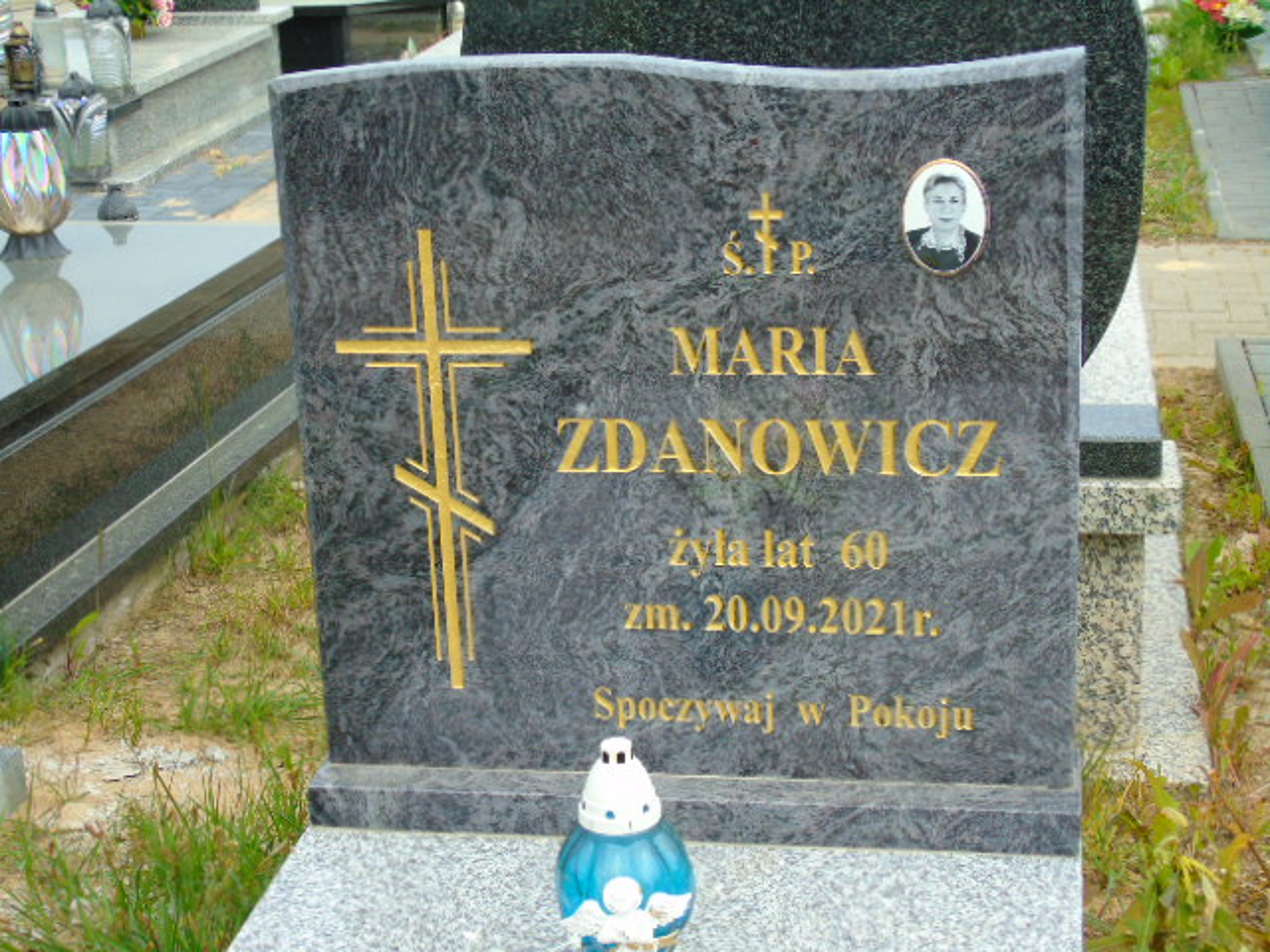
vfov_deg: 23.7
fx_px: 2275
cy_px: 476
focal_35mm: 62
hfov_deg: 31.2
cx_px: 635
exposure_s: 1/250
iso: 80
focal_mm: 11
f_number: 4.5
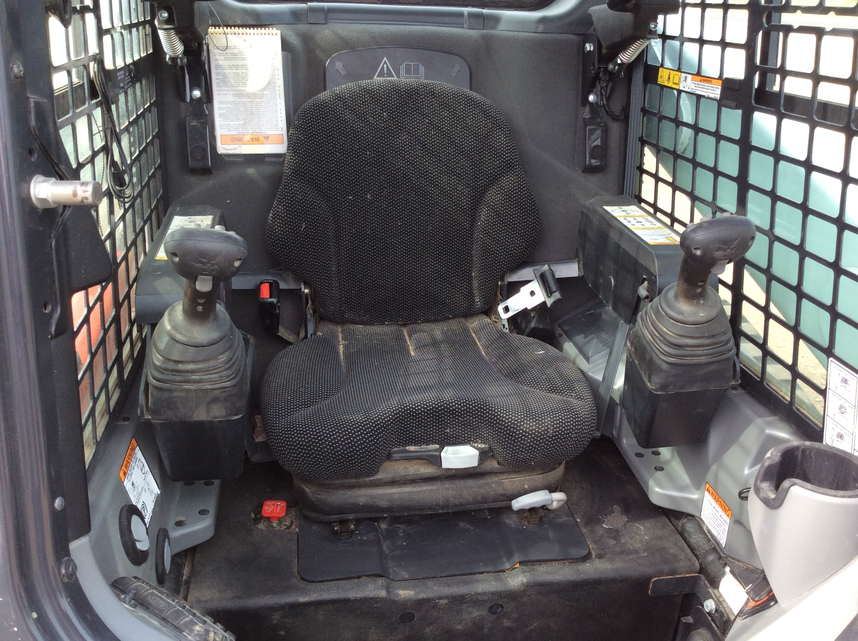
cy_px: 320
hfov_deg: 56.9
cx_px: 429
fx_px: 792
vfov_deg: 44.1
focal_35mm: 32
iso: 32
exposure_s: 1/140
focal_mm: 3.3
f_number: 2.4
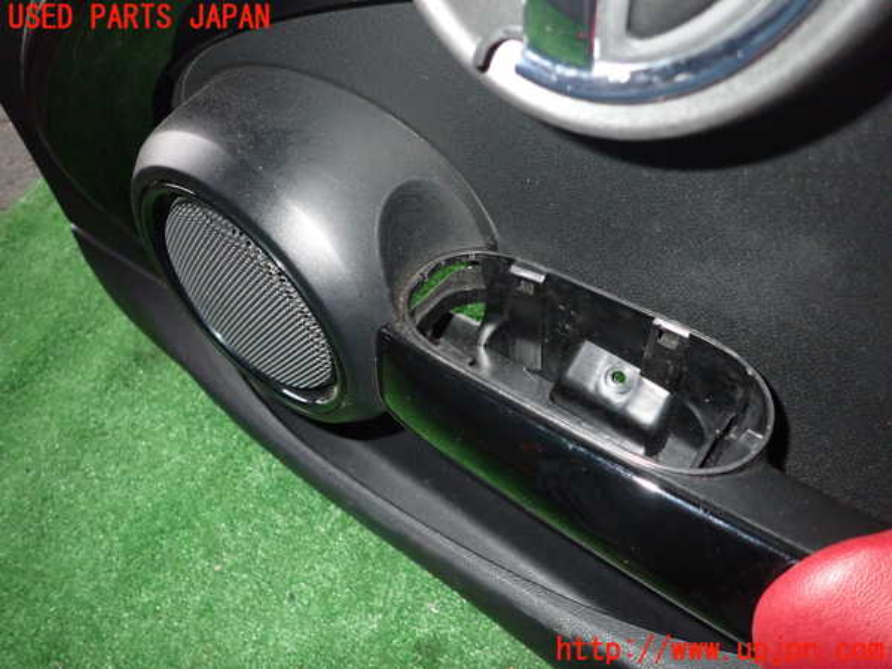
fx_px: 644
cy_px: 334
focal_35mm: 25
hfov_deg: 69.4
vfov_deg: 54.9
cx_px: 446
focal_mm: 4.5
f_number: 5.6
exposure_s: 1/30
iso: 800
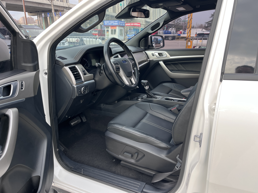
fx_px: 194
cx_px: 129
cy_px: 96
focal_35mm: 26
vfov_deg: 53.1
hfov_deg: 67.3
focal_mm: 5.1
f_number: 1.6
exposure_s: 1/197
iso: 50
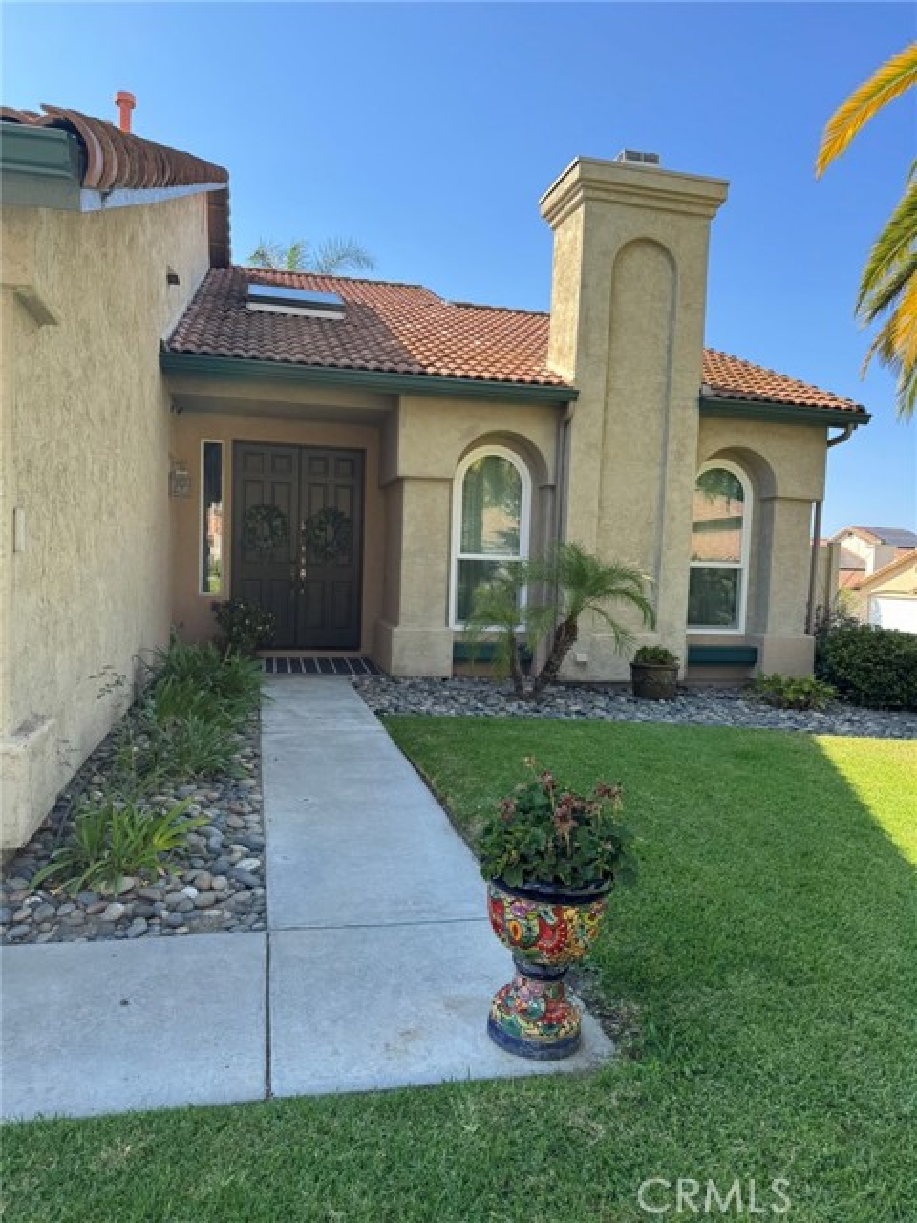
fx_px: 848
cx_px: 458
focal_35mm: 24
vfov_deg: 71.6
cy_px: 612
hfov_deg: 56.8
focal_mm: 6.76
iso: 80
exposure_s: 1/1151
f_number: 1.78
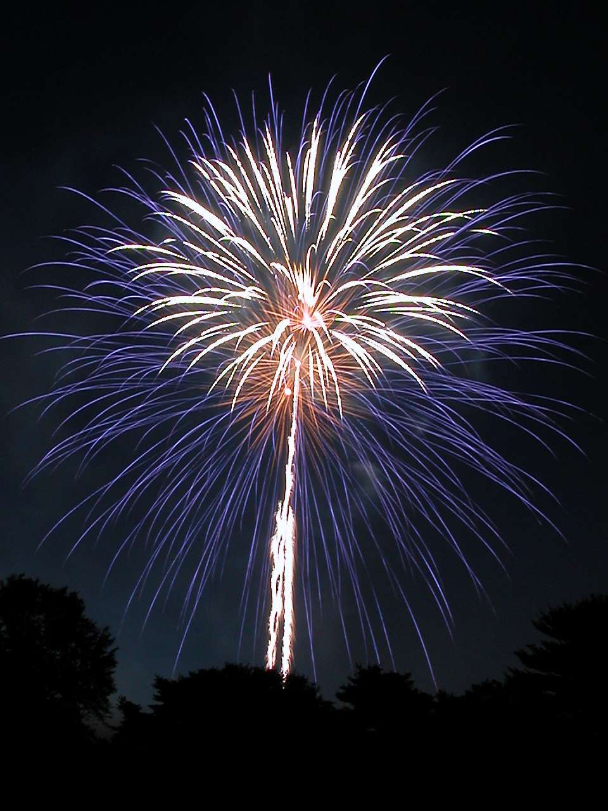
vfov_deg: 52.6
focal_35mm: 35
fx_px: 820
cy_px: 406
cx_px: 304
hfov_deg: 40.7
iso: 100
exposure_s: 9.84
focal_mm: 8.9
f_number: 7.1
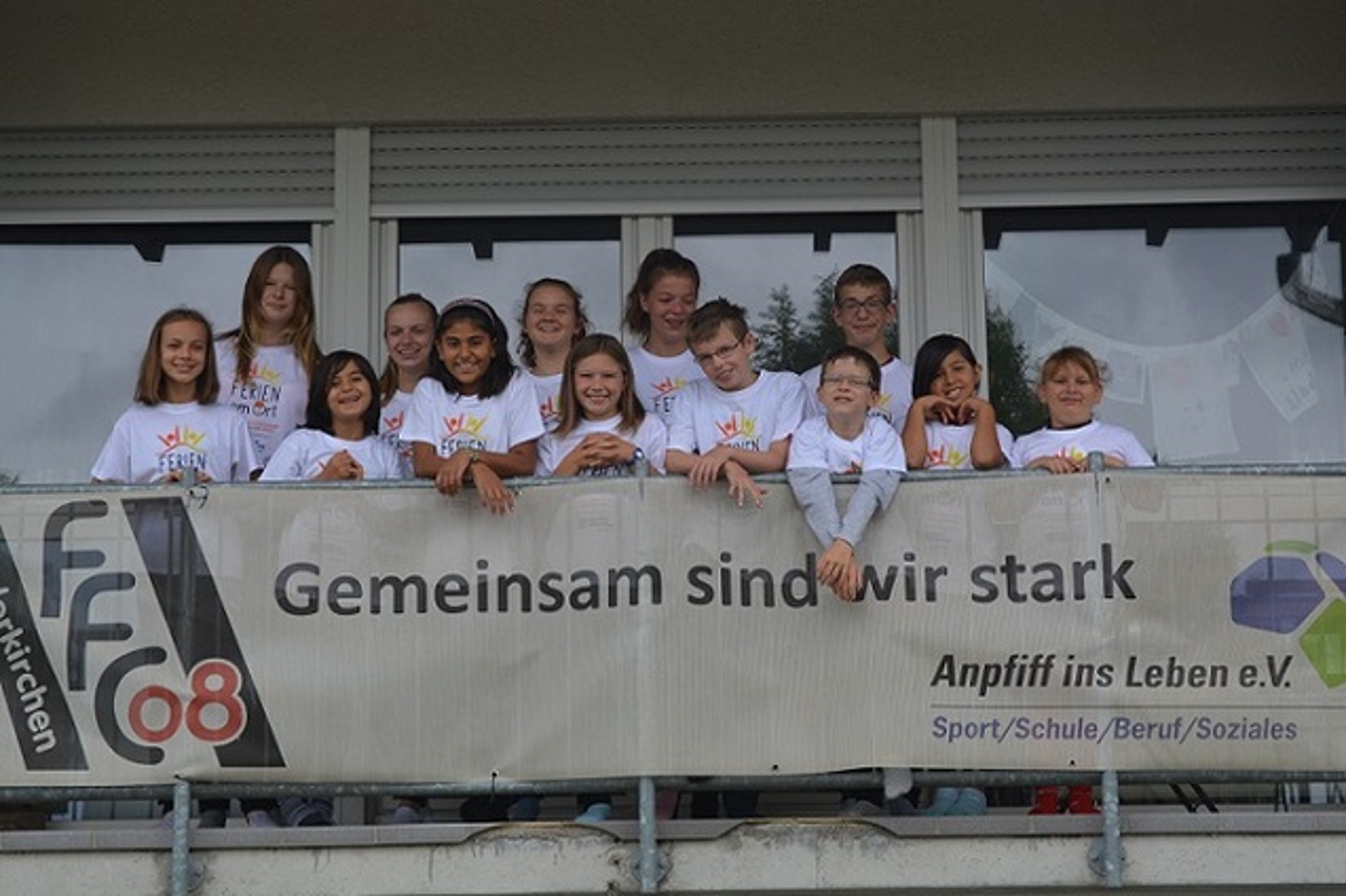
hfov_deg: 24.6
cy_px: 448
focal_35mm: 82
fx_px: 3083
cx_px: 673
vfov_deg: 16.5
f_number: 8
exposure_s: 1/250
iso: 200
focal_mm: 55
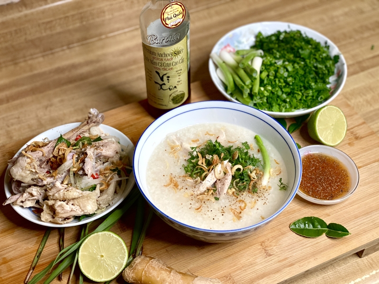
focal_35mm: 52
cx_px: 190
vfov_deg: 28.0
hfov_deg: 36.8
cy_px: 142
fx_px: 569
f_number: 2
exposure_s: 1/120
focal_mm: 6
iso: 250
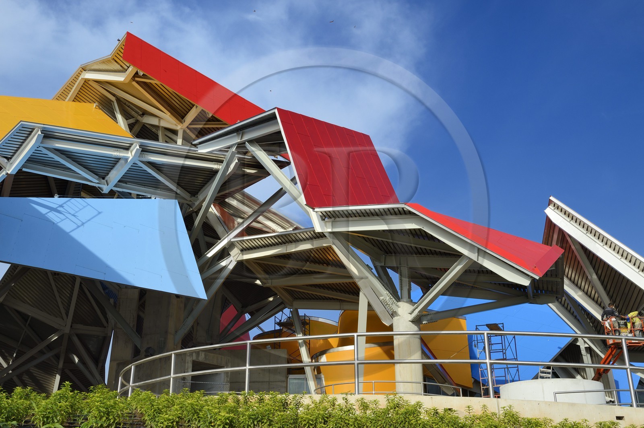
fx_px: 679
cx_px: 322
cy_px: 214
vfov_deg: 35.0
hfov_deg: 50.7
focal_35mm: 38
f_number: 13
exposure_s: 1/320
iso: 200
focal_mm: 38
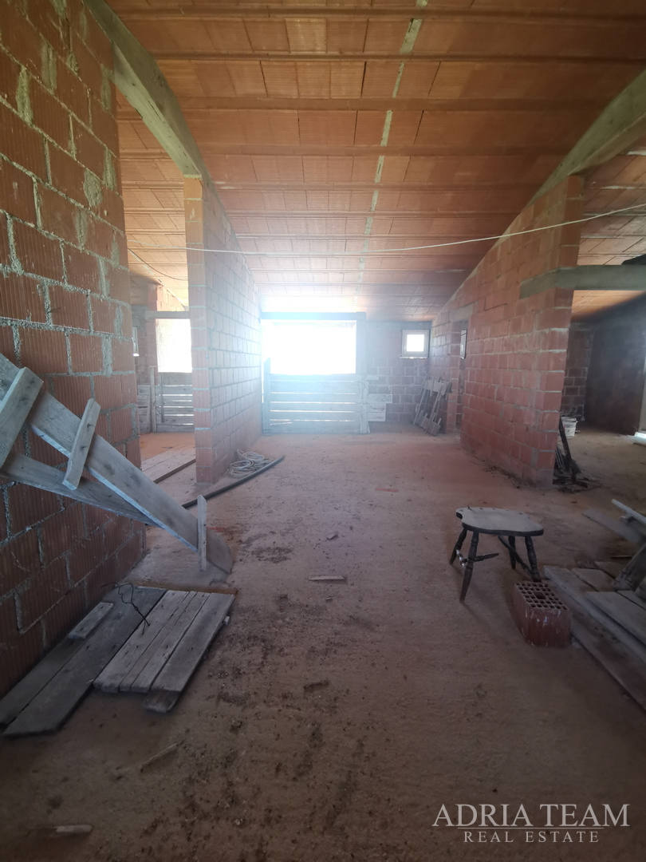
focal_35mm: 16
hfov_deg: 78.1
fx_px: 398
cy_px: 431
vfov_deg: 94.5
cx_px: 323
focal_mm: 2.35
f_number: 2.2
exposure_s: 1/100
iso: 400
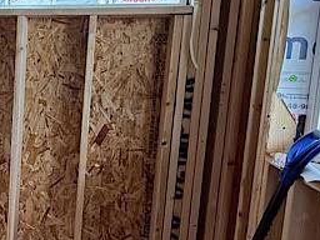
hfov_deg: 39.2
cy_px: 104
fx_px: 379
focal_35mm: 41
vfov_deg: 35.1
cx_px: -15
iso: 160
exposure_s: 1/99
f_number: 2.2
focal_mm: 2.22
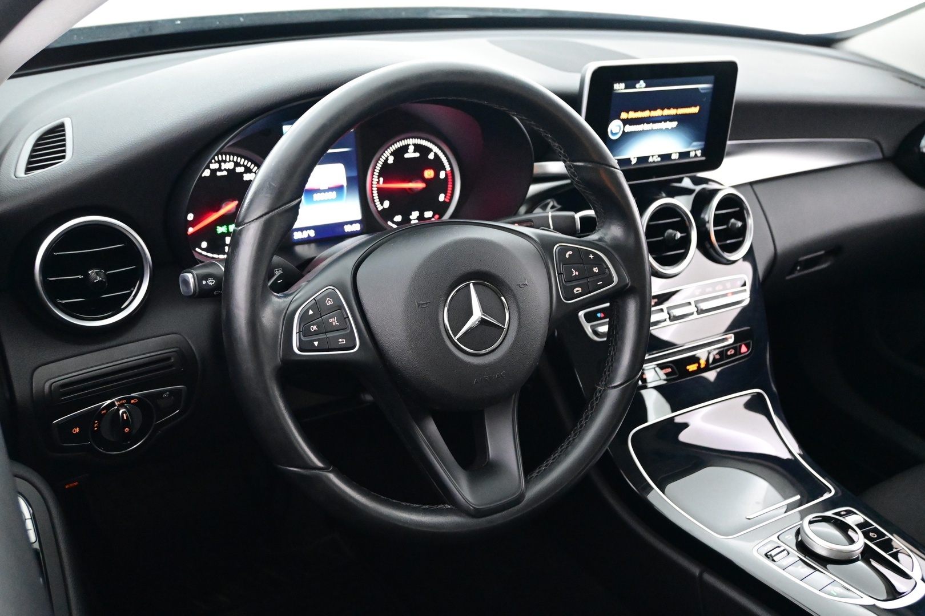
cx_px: 462
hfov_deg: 55.1
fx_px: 886
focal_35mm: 34
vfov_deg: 38.4
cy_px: 308
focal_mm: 23
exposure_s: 1/40
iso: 7200
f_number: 4.2
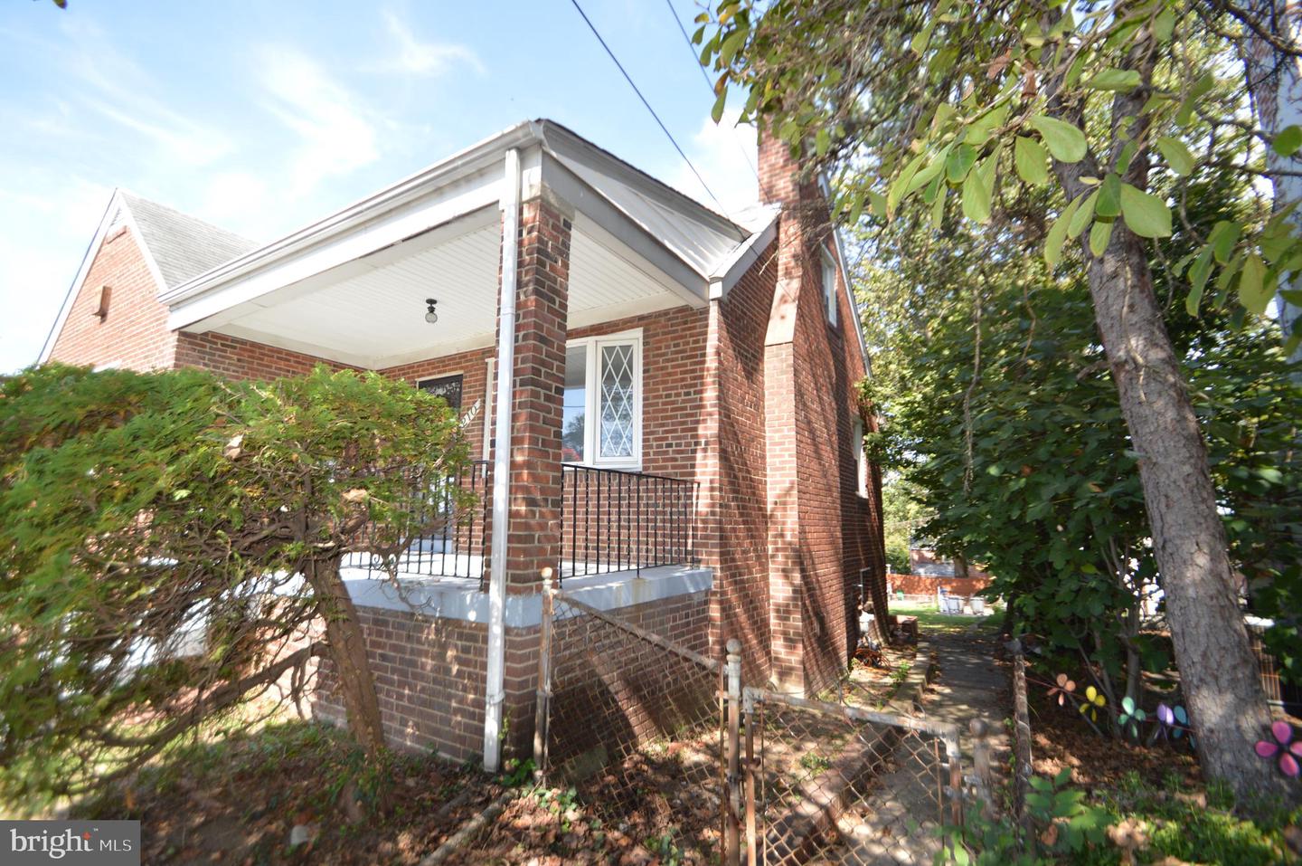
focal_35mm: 15
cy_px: 433
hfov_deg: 100.4
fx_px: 542
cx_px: 651
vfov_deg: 77.2
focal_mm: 10
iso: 100
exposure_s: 1/200
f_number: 4
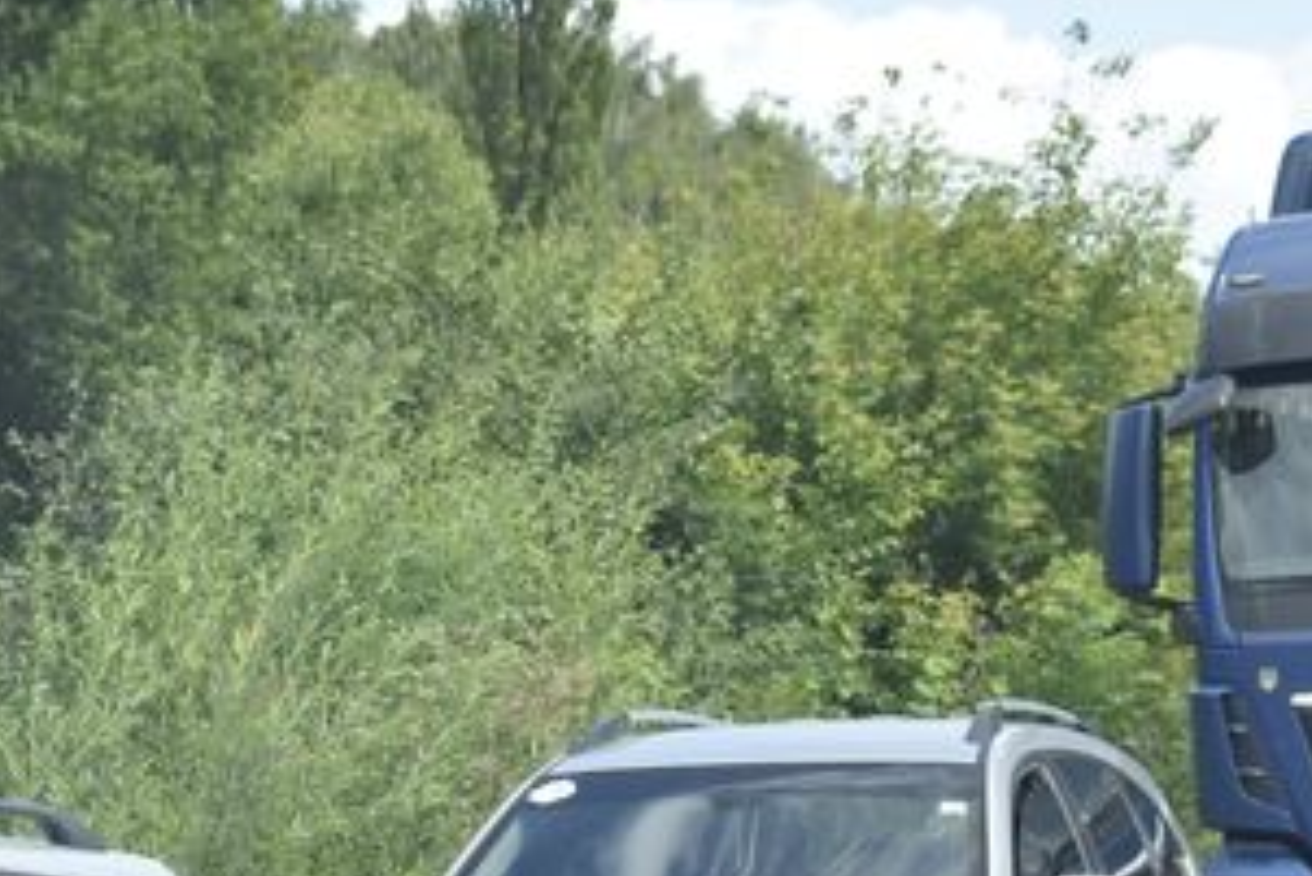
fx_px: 7483
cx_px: 902
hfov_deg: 10.0
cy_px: 530
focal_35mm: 205
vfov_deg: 6.7
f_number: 5.6
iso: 200
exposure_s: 1/320
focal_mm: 55
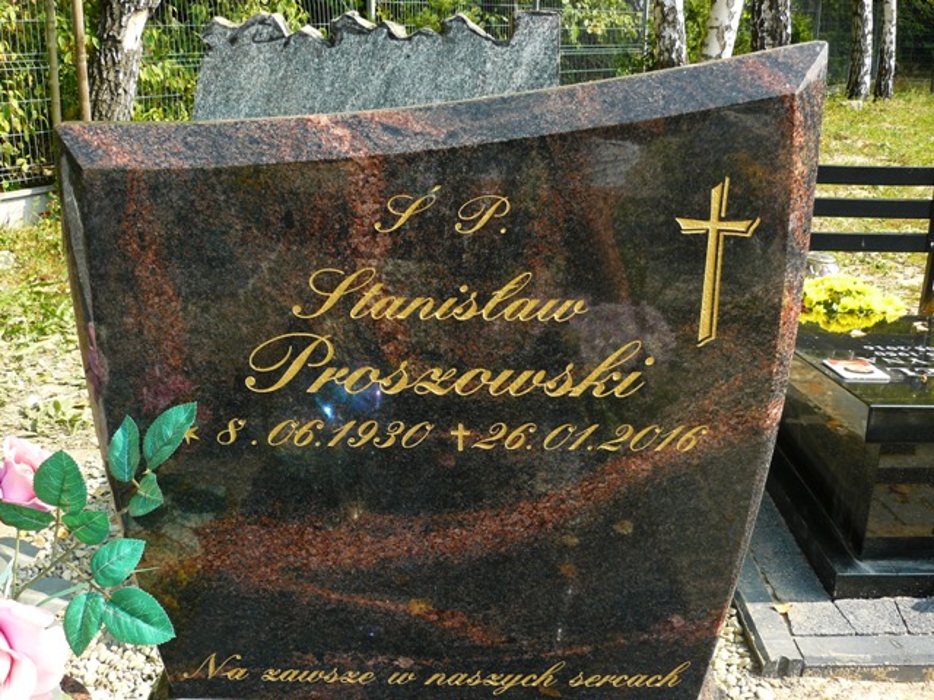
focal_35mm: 36
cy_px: 350
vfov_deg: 39.7
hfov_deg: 51.4
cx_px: 467
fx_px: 971
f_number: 4
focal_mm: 6
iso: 100
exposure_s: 1/200
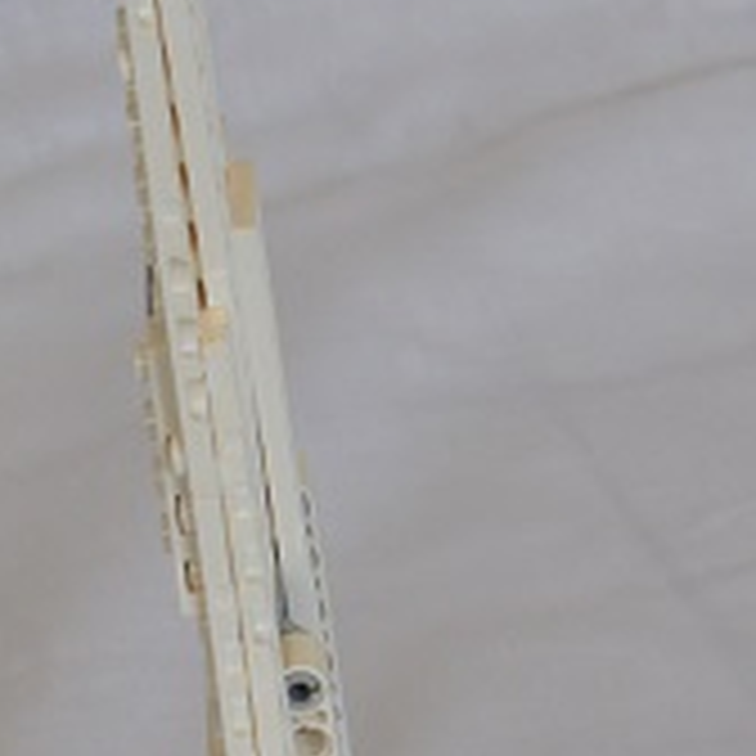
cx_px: -371
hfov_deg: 5.5
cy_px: 810
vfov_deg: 5.5
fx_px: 7783
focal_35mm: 315
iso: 800
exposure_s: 1/20
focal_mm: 52
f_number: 9
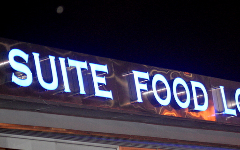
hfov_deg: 11.0
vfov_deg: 6.9
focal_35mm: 191
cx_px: 169
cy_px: 103
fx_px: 1249
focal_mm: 80
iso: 3200
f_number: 4.2
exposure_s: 1/60
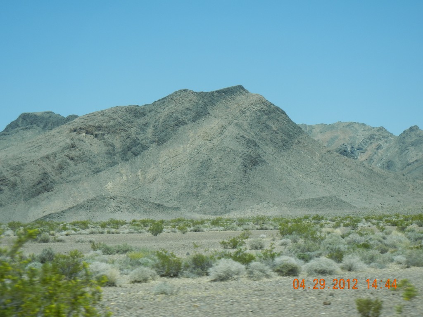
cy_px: 158
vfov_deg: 16.6
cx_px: 212
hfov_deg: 22.0
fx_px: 1088
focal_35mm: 89
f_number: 4.4
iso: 160
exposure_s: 1/944
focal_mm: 16
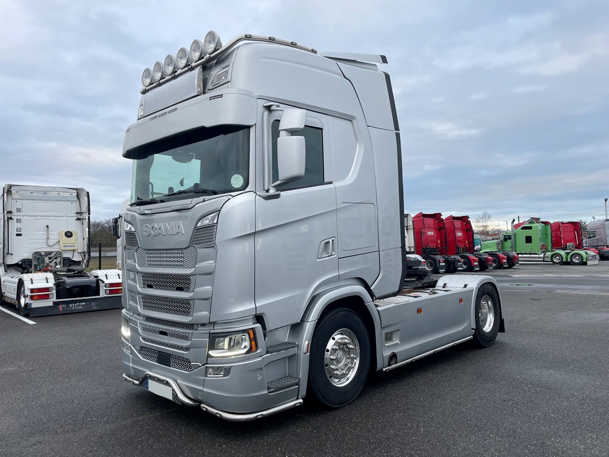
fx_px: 457
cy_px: 228
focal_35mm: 26
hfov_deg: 67.3
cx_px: 304
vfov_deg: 53.1
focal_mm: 4.2
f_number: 1.6
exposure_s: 1/121
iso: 50
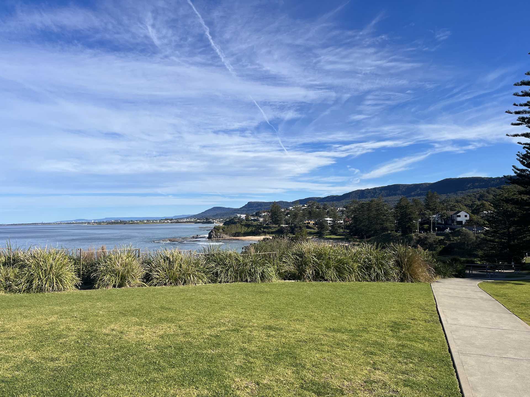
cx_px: 265
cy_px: 198
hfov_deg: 67.3
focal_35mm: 26
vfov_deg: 53.1
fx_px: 398
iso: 50
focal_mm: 5.1
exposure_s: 1/4310
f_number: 1.6
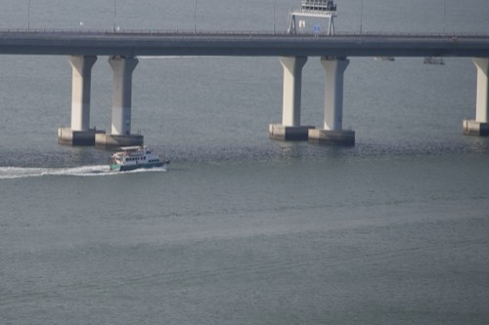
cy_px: 105
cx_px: 141
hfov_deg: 7.2
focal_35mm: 288
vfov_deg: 4.8
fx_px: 3910
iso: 100
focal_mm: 200
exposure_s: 1/640
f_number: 6.3
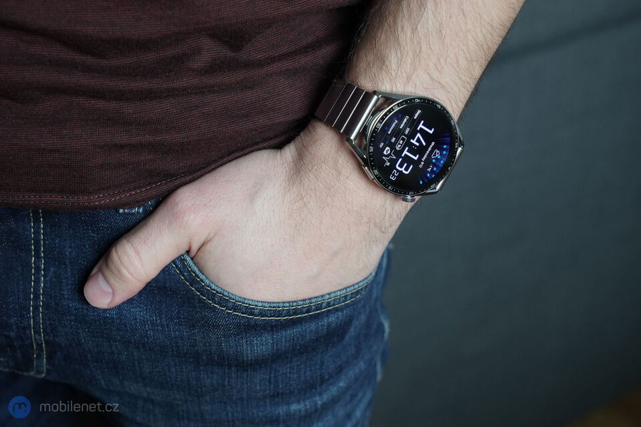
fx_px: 1246
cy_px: 214
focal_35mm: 70
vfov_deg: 19.5
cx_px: 320
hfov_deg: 28.8
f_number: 6.3
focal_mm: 70
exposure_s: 1/160
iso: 2000
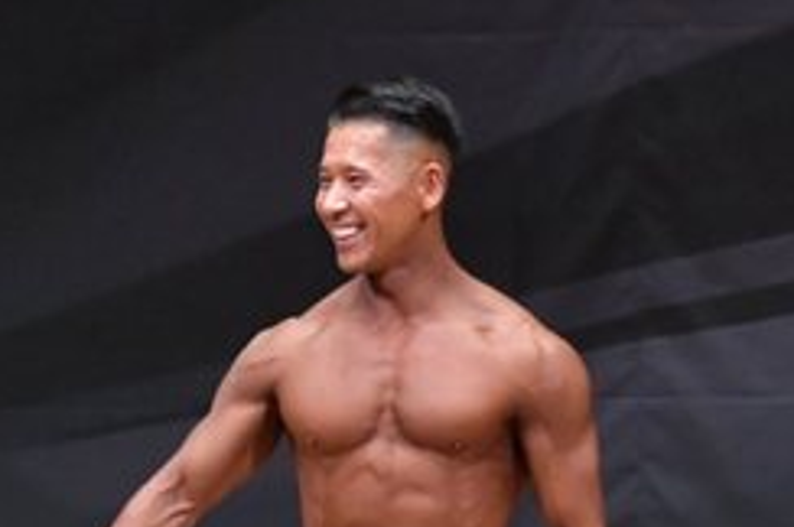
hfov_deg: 2.7
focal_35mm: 763
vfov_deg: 1.8
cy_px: 706
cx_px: 337
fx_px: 16806
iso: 6400
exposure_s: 1/400
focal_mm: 160
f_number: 5.6
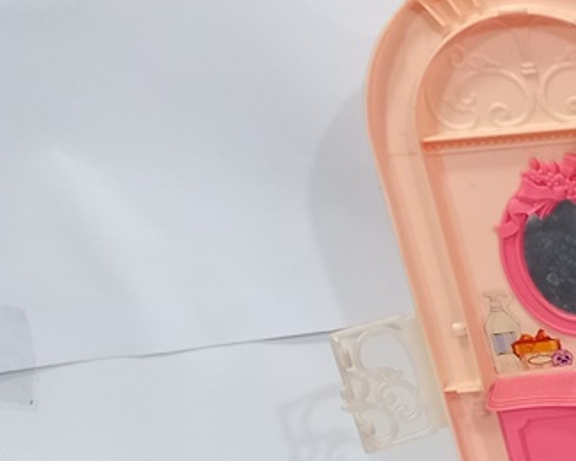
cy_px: 590
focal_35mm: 90
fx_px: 1534
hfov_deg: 17.3
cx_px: 1046
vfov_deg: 16.2
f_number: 2
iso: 200
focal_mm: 4.6
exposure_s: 1/40
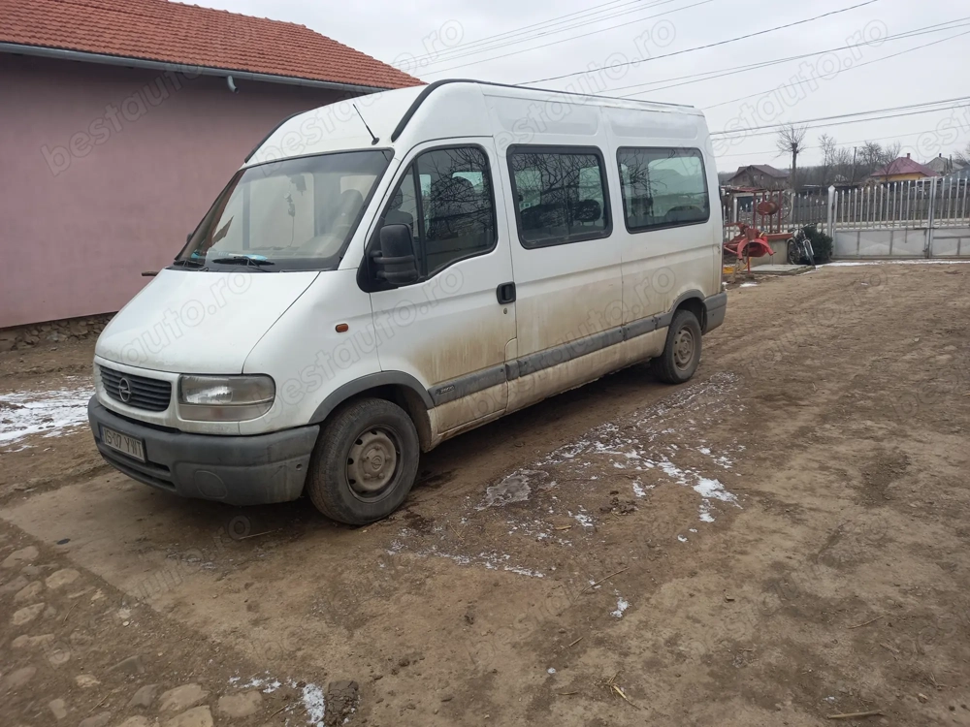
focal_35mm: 25
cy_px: 364
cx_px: 485
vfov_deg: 54.9
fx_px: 701
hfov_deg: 69.4
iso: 25
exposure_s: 1/120
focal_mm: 4.6
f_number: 2
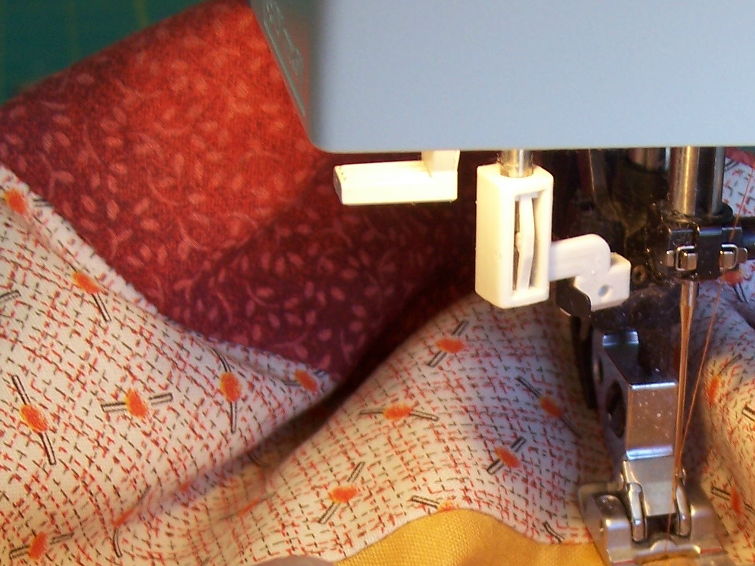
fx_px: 1854
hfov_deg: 22.5
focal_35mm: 85
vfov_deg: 17.1
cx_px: 654
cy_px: 541
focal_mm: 7
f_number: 3
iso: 80
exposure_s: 1/60
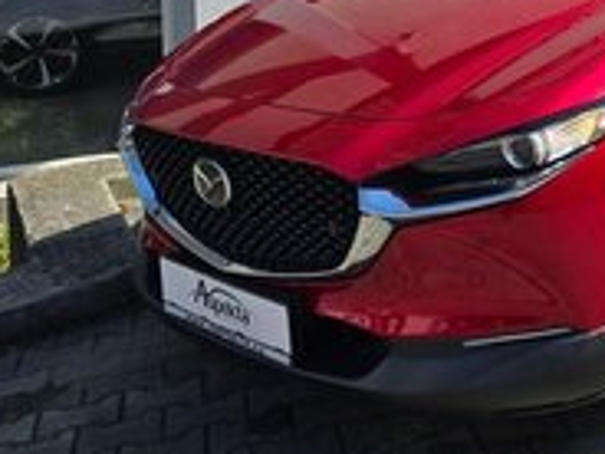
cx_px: 556
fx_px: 1066
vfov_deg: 21.7
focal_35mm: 61
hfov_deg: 30.2
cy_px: -132
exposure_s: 1/544
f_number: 1.7
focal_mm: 6.3
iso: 12
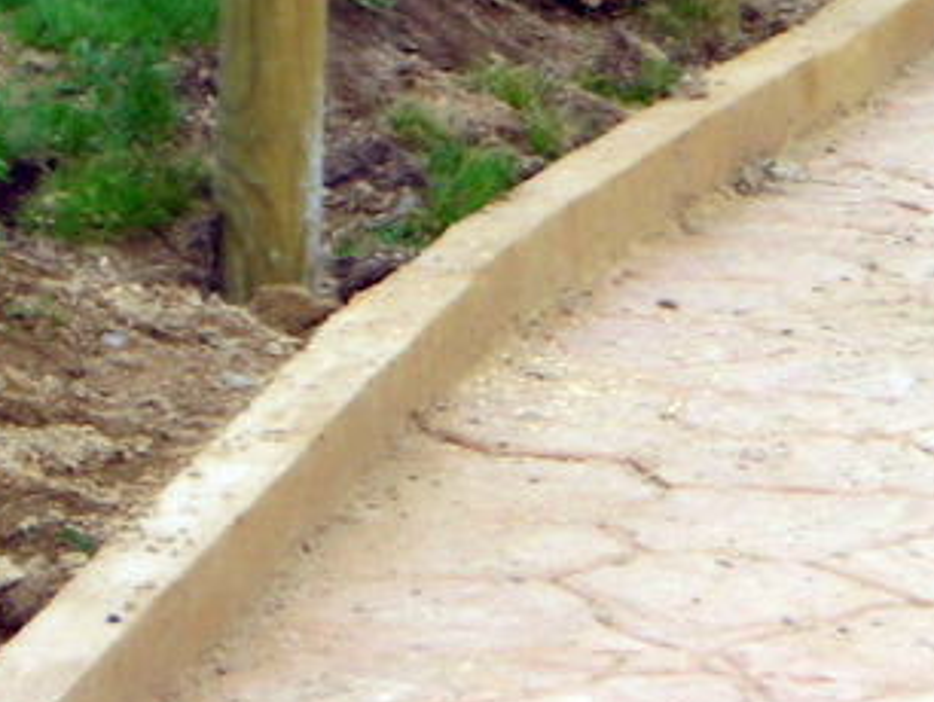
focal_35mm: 341
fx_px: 9208
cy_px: -203
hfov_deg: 5.8
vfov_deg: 4.4
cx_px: 891
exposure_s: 1/135
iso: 50
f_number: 5.3
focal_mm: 19.2
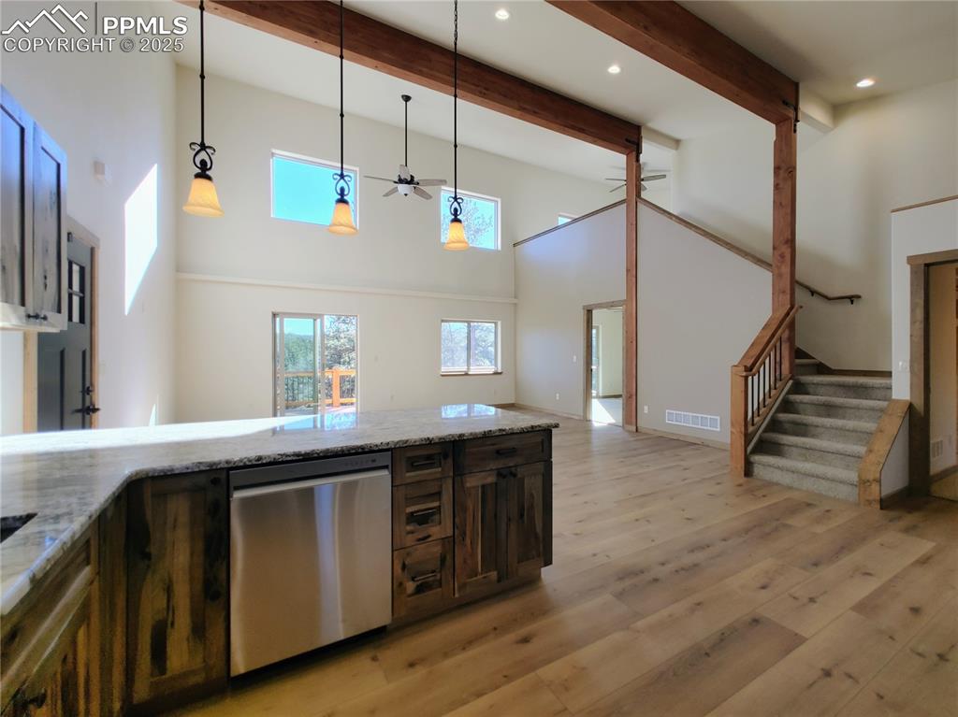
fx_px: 415
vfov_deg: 81.7
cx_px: 479
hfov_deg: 98.2
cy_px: 358
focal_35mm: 15
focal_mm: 1.78
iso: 50
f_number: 1.9
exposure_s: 1/120
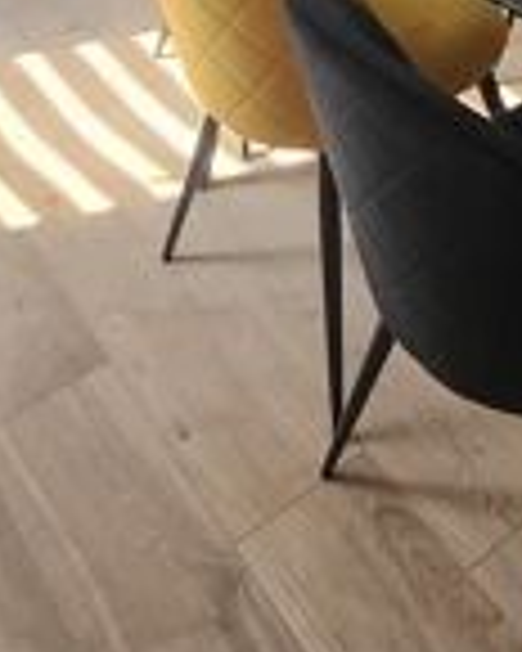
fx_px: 1081
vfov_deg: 24.5
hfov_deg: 24.5
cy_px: -369
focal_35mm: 56
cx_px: 634
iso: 80
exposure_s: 1/50
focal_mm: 1.7
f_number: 2.2
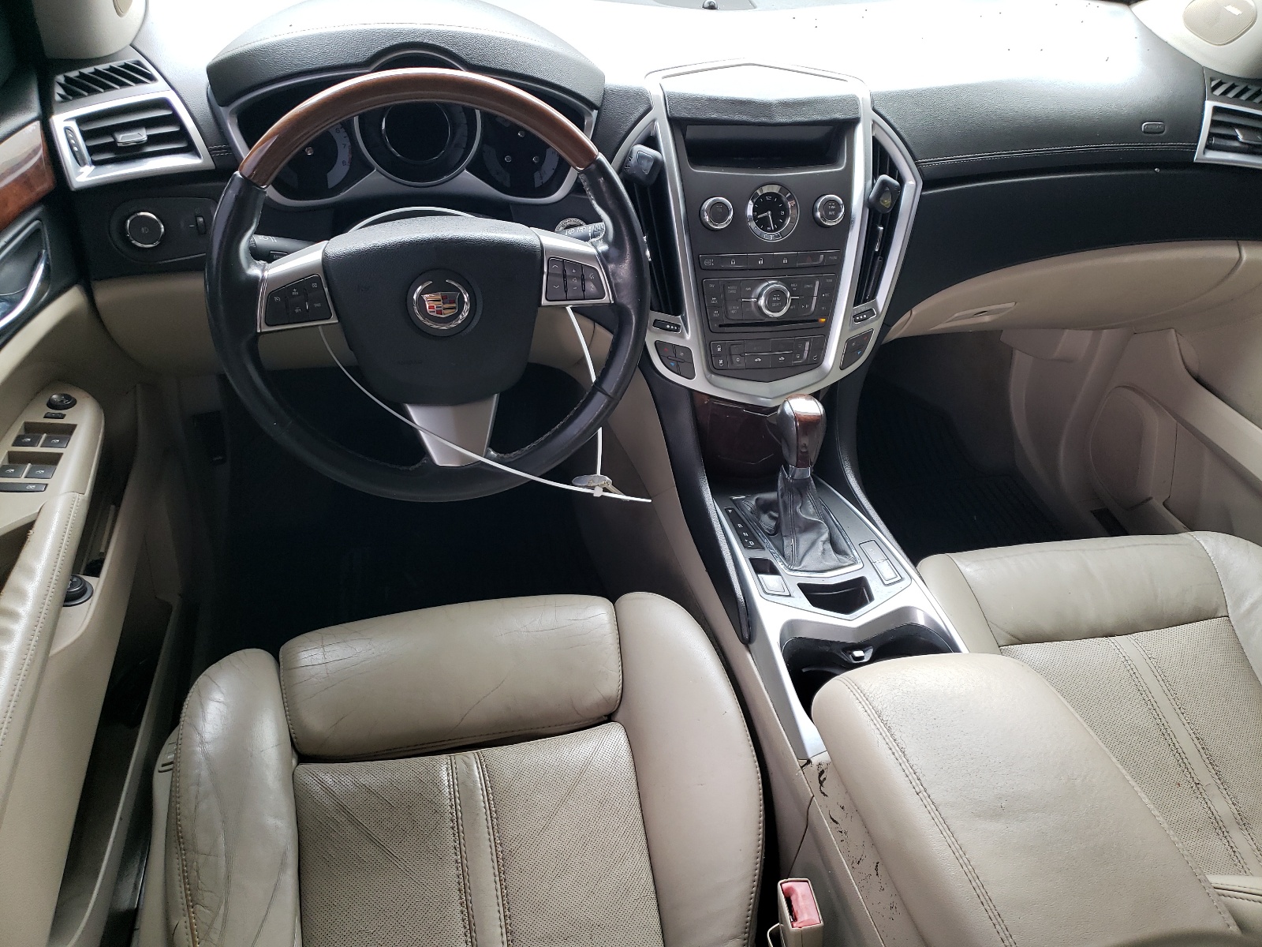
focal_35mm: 26
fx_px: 948
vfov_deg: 53.1
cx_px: 631
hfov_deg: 67.3
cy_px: 474
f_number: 1.5
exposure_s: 1/60.2
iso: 59
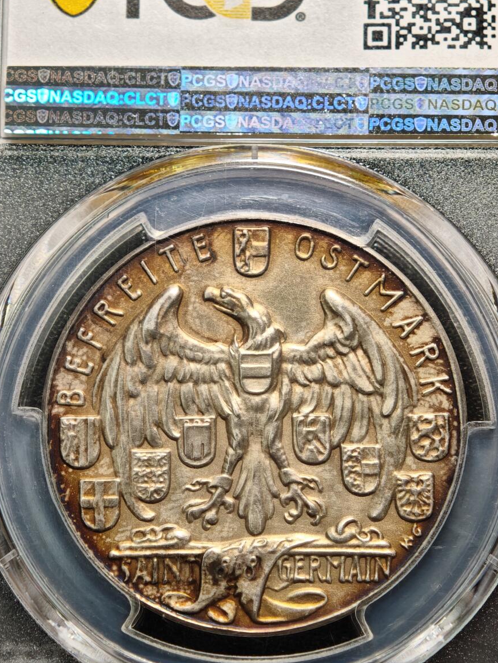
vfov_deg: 21.1
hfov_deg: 15.9
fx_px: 1784
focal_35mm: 93
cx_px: 252
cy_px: 323
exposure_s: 1/105
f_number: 2
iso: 400
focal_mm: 9
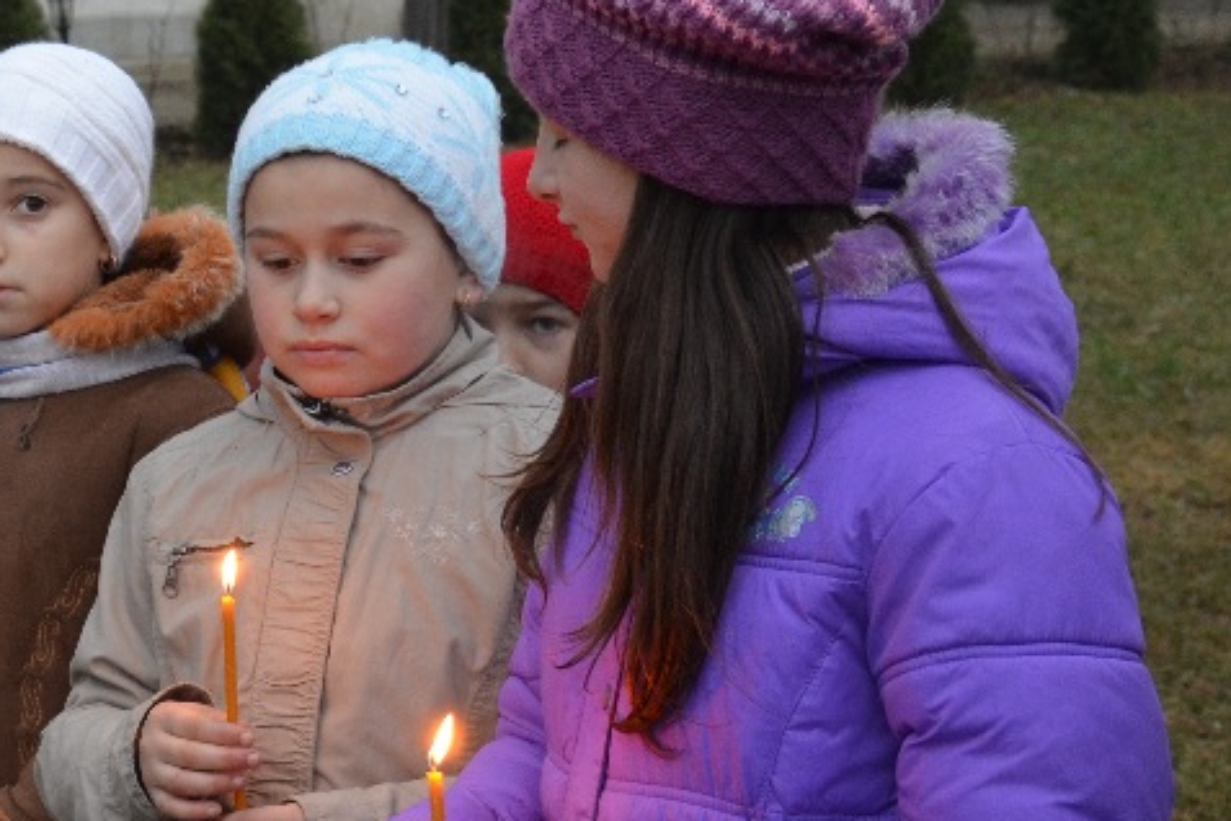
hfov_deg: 20.2
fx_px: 3223
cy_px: 398
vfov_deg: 14.5
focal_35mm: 94
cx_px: -250
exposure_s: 1/30
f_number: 4
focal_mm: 25
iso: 800
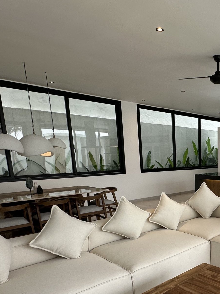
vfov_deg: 57.9
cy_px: 207
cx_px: 215
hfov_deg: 41.4
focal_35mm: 30
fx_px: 254
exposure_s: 1/99
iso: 80
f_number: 2.2
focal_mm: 2.22
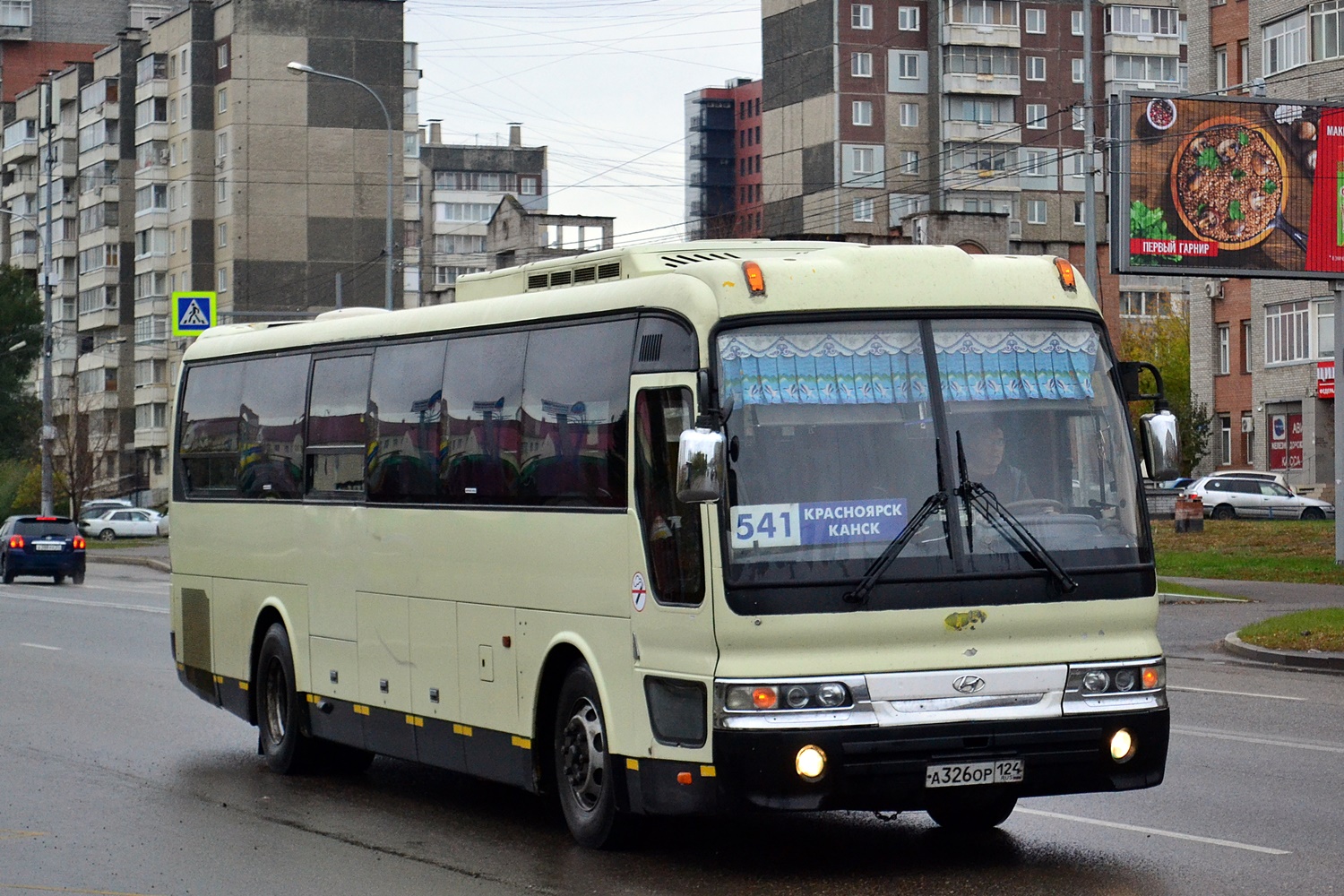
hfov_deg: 24.6
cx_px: 672
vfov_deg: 16.6
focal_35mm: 82
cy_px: 448
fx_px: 3080
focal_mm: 55
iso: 1600
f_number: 5.6
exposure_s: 1/1600
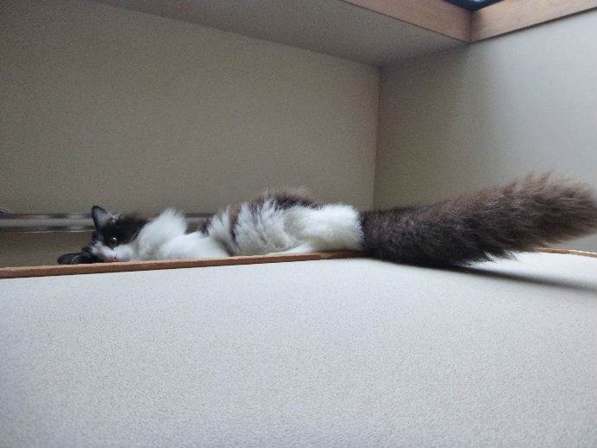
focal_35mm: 25
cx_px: 298
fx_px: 431
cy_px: 224
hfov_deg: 69.4
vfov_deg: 54.9
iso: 400
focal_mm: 4.5
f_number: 3.9
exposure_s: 1/13
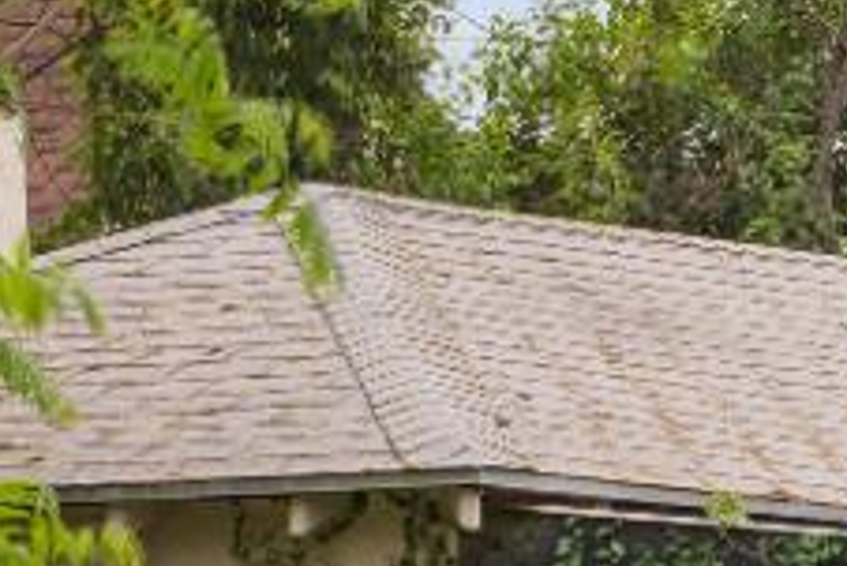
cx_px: 1432
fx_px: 7776
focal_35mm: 330
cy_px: 1072
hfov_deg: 6.1
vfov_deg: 4.1
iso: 100
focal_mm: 33.2
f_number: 9
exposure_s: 1/40
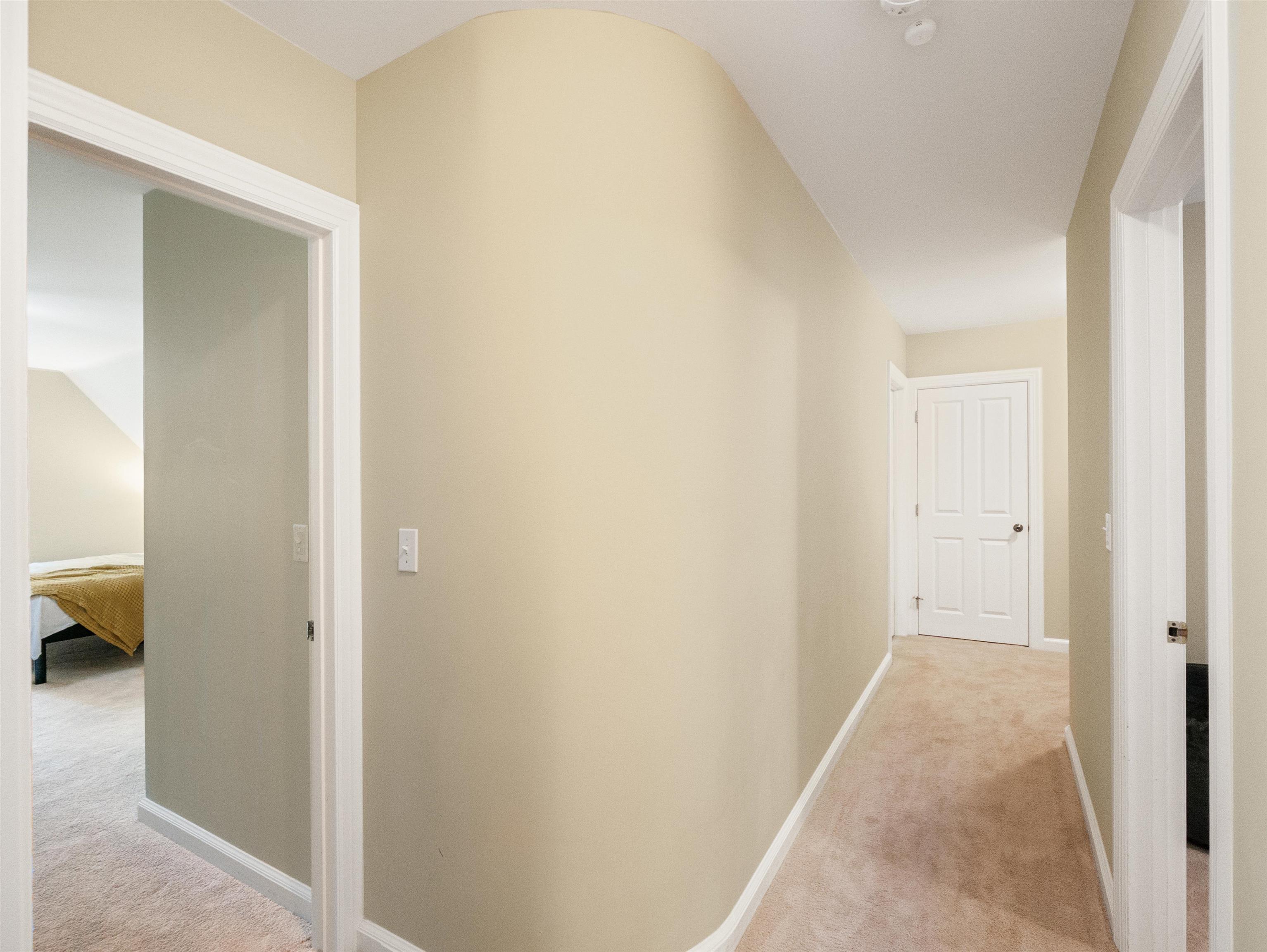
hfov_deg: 94.5
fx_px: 586
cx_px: 634
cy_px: 476
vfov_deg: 78.2
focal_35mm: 16
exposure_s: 1/80
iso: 3200
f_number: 2.8
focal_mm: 8
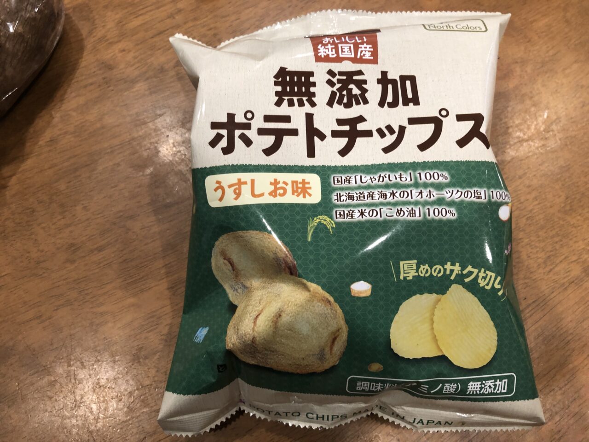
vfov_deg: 49.7
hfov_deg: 63.4
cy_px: 221
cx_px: 294
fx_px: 476
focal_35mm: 28
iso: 32
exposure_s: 1/25
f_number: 1.8
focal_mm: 4
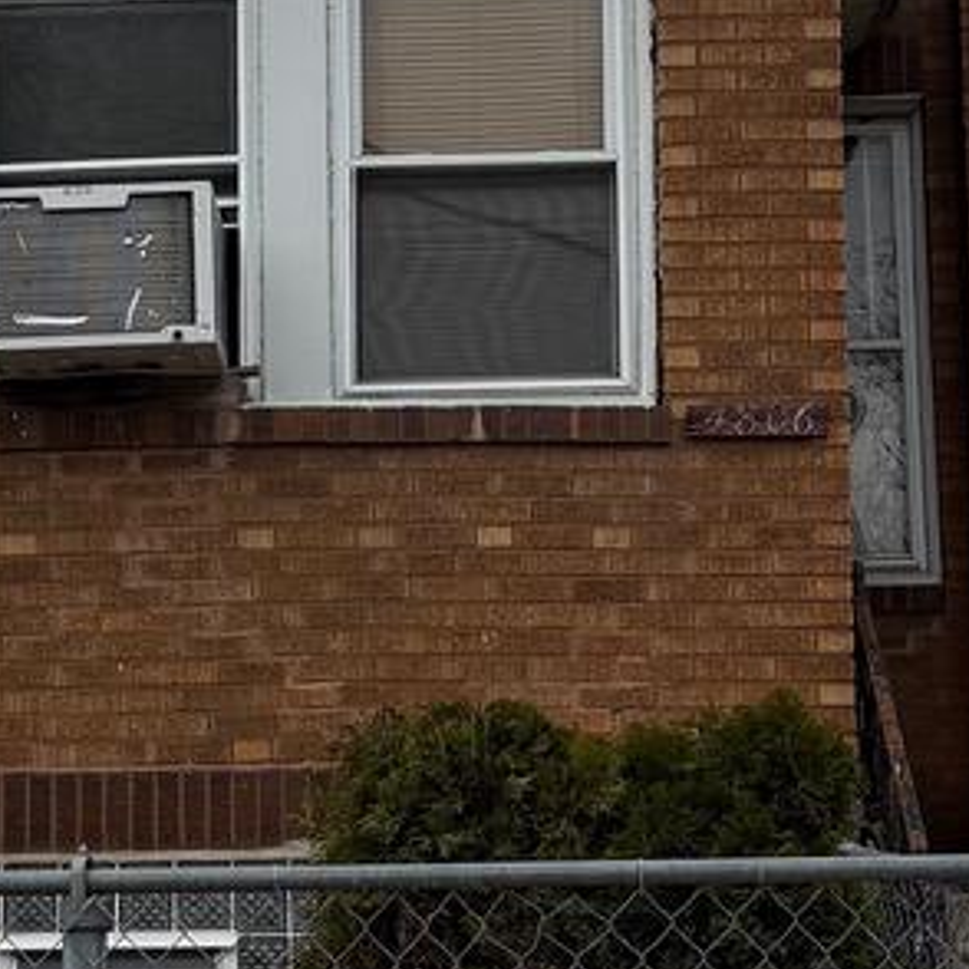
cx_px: 432
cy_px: 649
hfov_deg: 15.7
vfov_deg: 15.7
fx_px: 3515
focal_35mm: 111
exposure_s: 1/4975
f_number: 1.78
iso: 80
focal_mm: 6.76
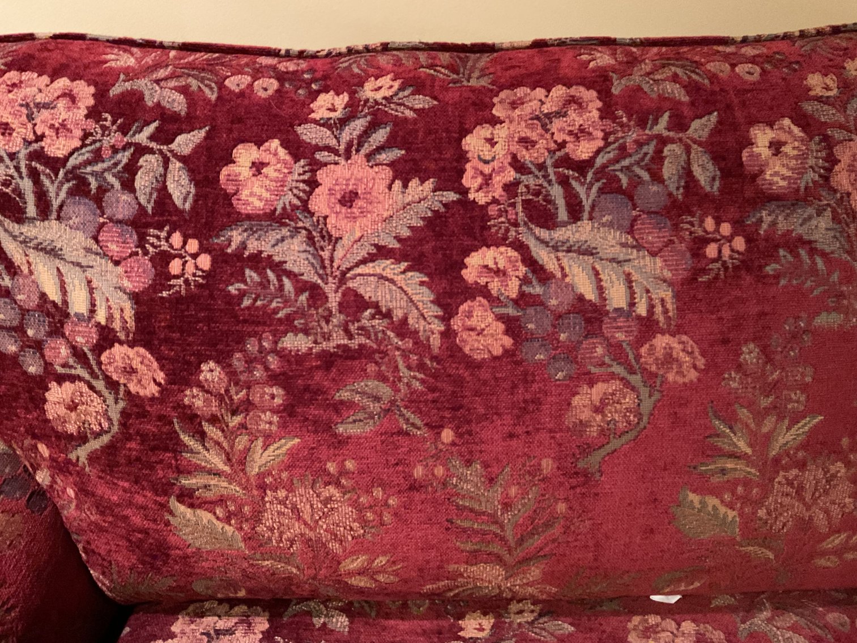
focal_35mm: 29
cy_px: 322
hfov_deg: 61.7
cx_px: 428
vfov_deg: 48.2
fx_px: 718
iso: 500
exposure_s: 1/24
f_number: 1.8
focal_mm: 3
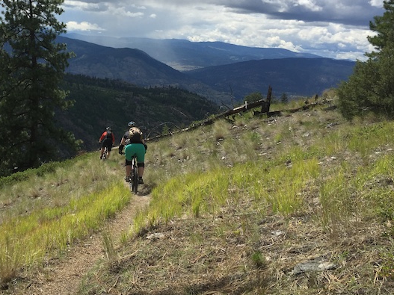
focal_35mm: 44
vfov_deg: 32.7
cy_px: 105
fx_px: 501
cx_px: 99
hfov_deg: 41.7
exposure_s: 1/2825
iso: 32
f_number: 2.2
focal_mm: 4.15
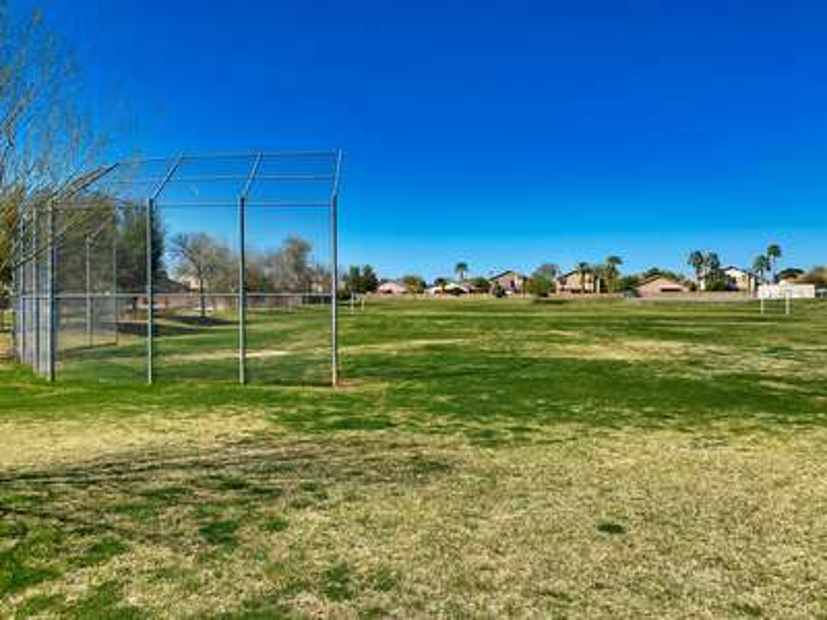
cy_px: 310
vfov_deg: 53.1
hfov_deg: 67.3
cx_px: 414
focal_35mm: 26
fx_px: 621
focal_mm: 4.25
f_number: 1.8
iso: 32
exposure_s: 1/3413
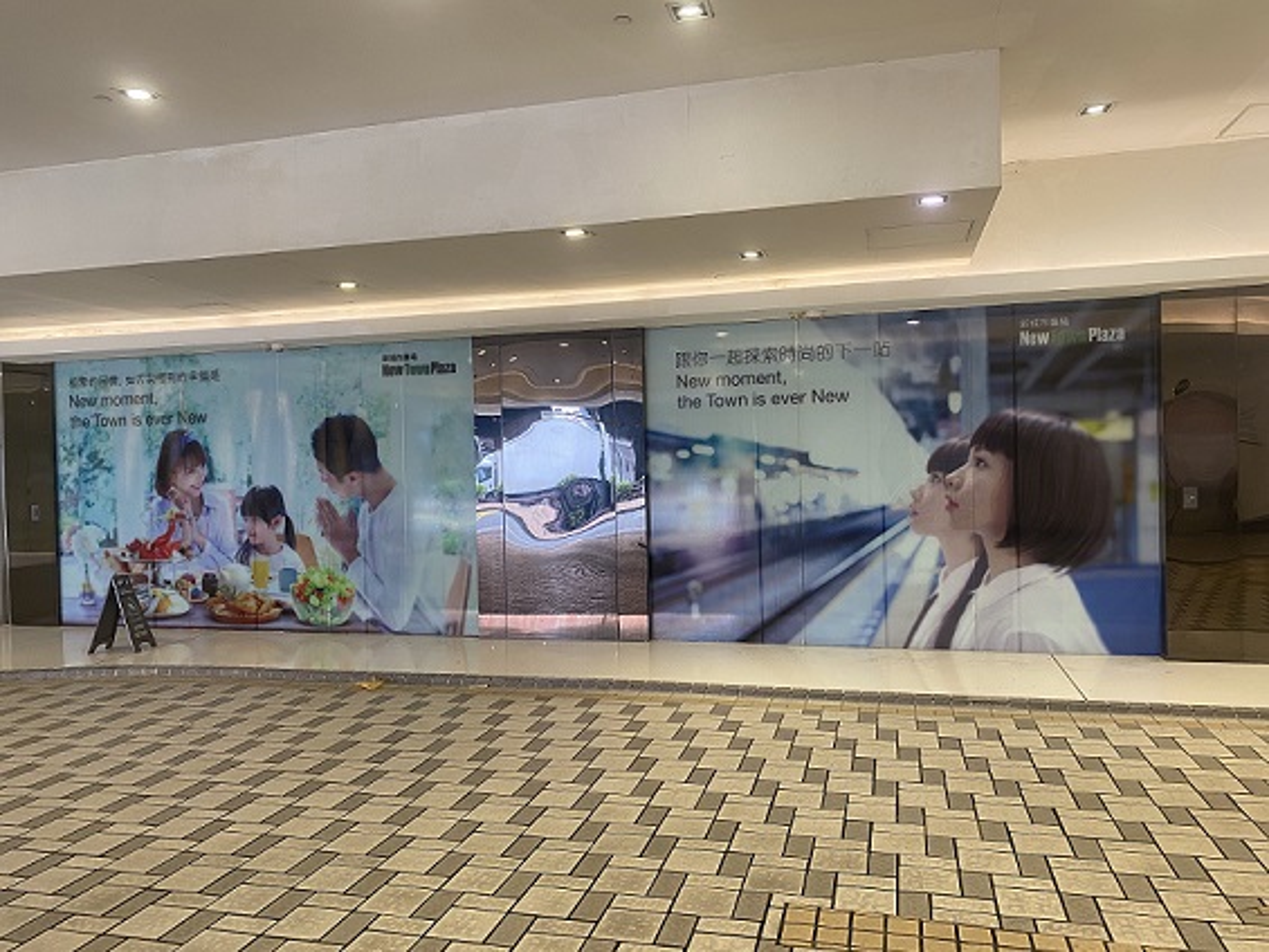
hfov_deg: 67.3
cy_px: 476
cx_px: 634
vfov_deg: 53.1
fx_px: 953
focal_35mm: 26
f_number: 1.8
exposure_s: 1/50
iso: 80
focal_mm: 4.25
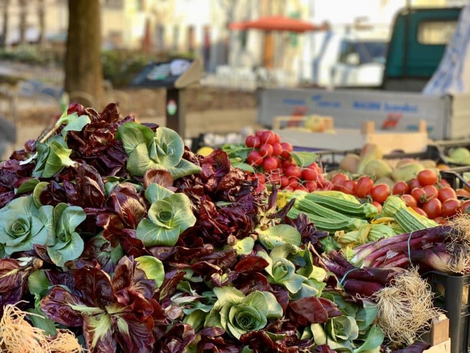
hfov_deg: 36.8
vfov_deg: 28.0
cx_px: 235
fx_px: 706
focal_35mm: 52
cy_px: 176
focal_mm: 6
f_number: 2.4
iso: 25
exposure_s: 1/122
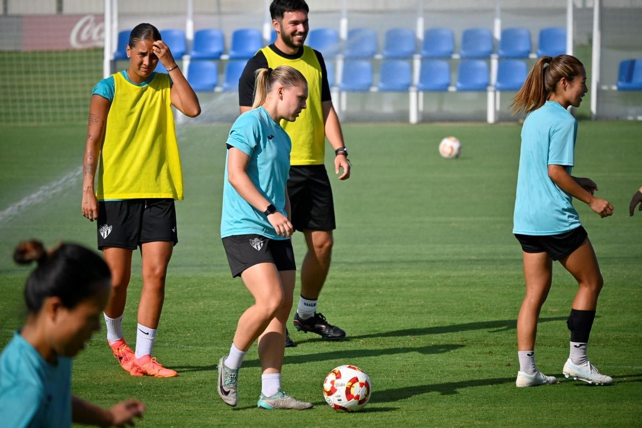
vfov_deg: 4.4
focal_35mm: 315
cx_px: 321
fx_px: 5618
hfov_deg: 6.5
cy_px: 214
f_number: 6
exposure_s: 1/1000
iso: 125
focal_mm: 210
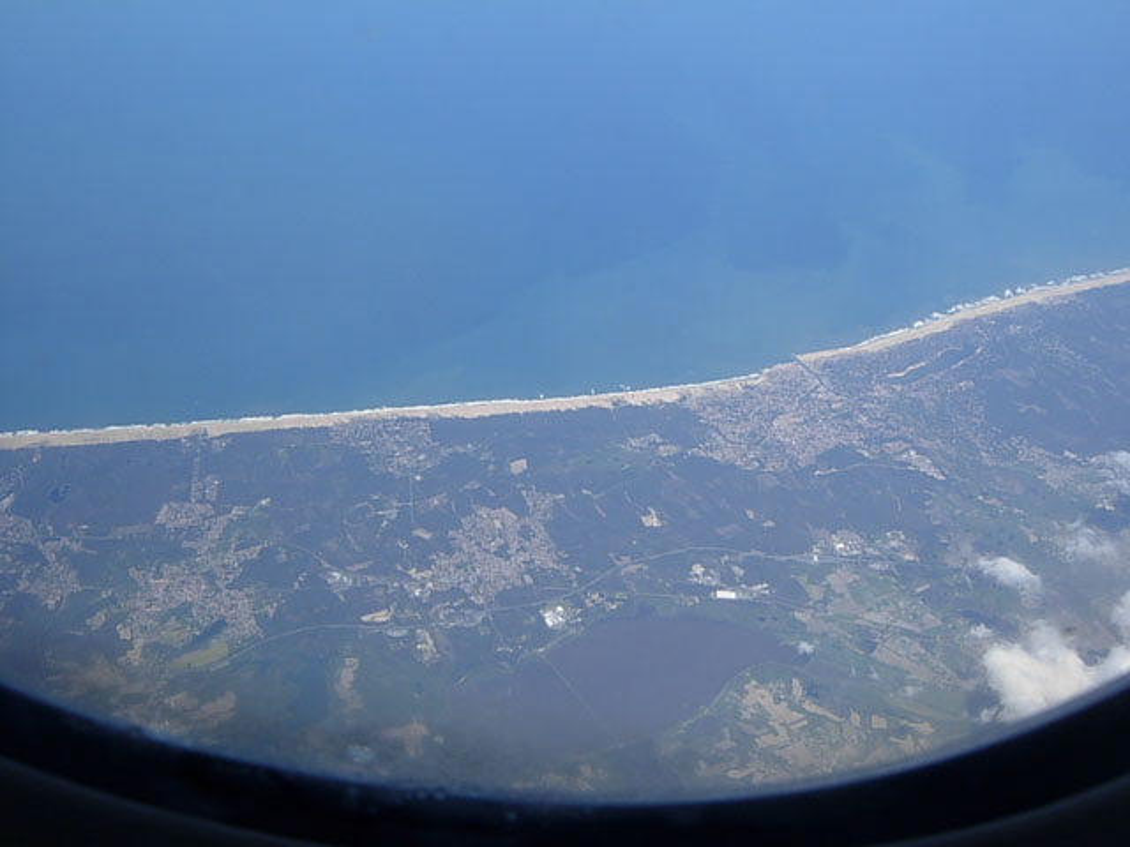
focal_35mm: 36
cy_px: 424
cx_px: 565
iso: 50
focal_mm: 7.5
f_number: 6.1
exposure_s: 1/304
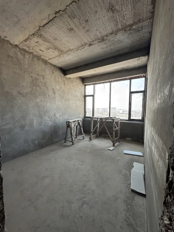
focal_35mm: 14
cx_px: 87
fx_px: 94
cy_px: 116
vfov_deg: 102.1
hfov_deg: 85.7
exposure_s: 1/99
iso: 250
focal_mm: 2.22
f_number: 2.2
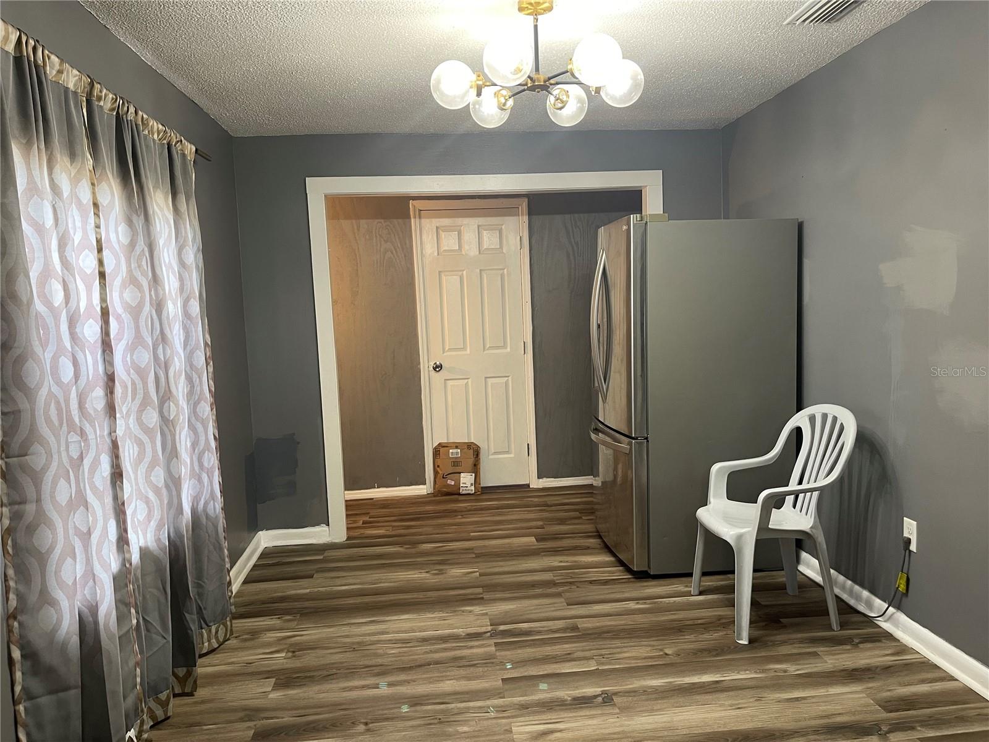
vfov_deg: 54.9
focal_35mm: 25
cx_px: 494
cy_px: 371
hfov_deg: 69.4
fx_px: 714
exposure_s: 1/60
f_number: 1.6
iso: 200
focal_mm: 5.1
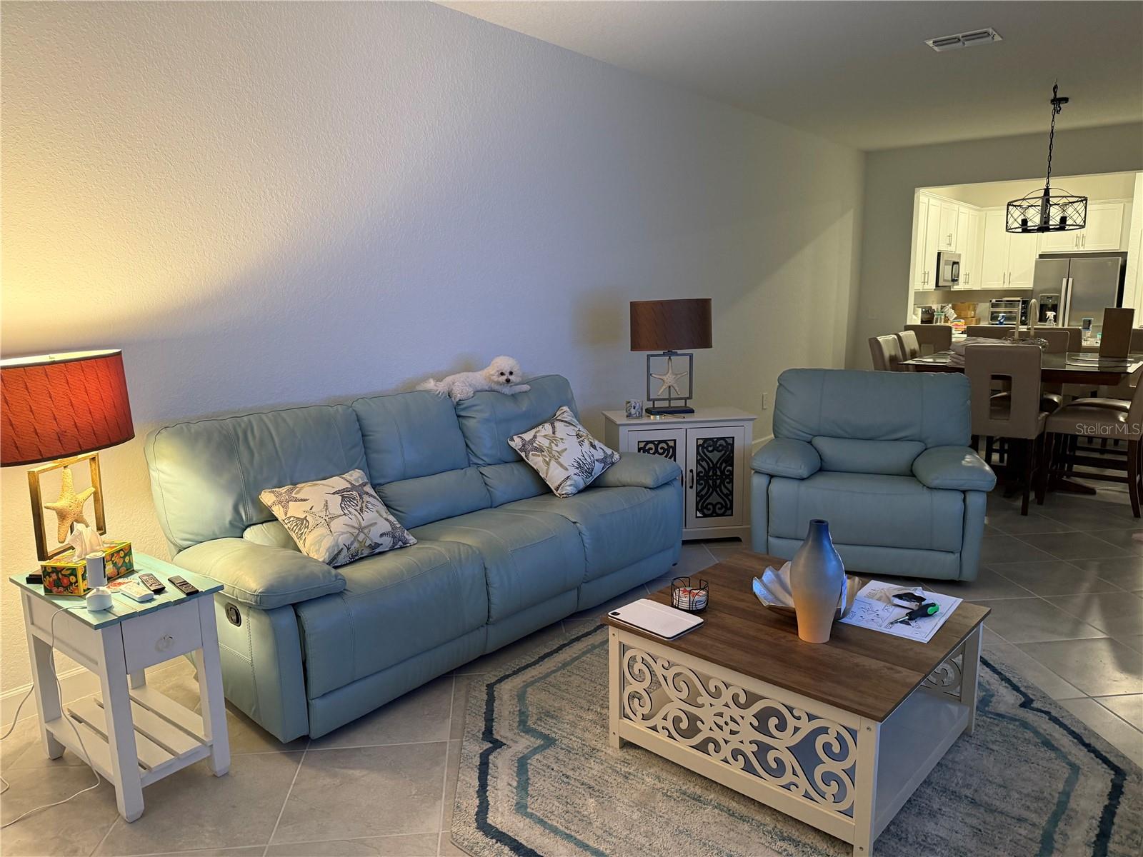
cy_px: 428
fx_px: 792
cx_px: 572
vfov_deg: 56.8
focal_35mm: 24
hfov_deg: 71.6
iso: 250
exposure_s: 1/60
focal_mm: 6.76
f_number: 1.78
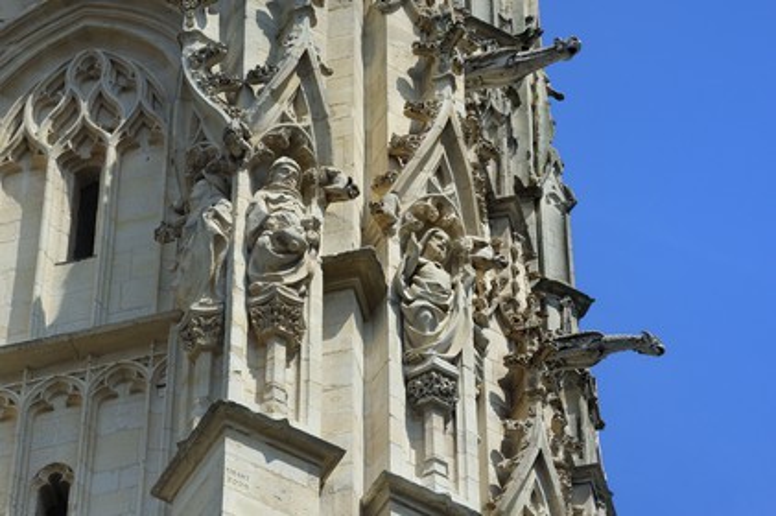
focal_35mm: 170
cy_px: 258
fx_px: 3661
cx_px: 388
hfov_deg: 12.1
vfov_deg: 8.1
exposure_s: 1/200
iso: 200
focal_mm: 170
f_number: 14
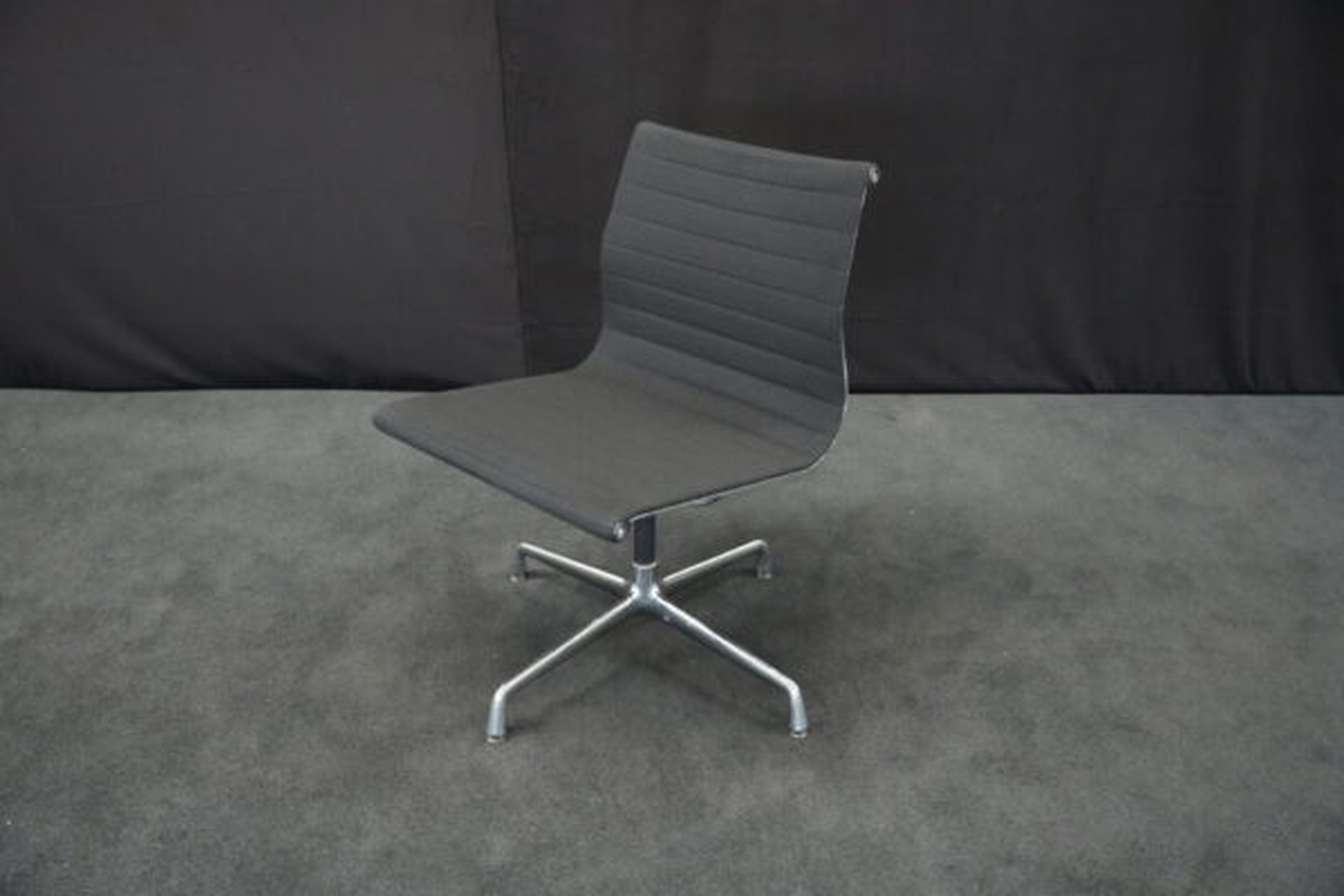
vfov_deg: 41.1
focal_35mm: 32
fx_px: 1195
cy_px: 448
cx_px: 672
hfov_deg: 58.7
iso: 12800
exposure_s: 1/125
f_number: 4
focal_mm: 32
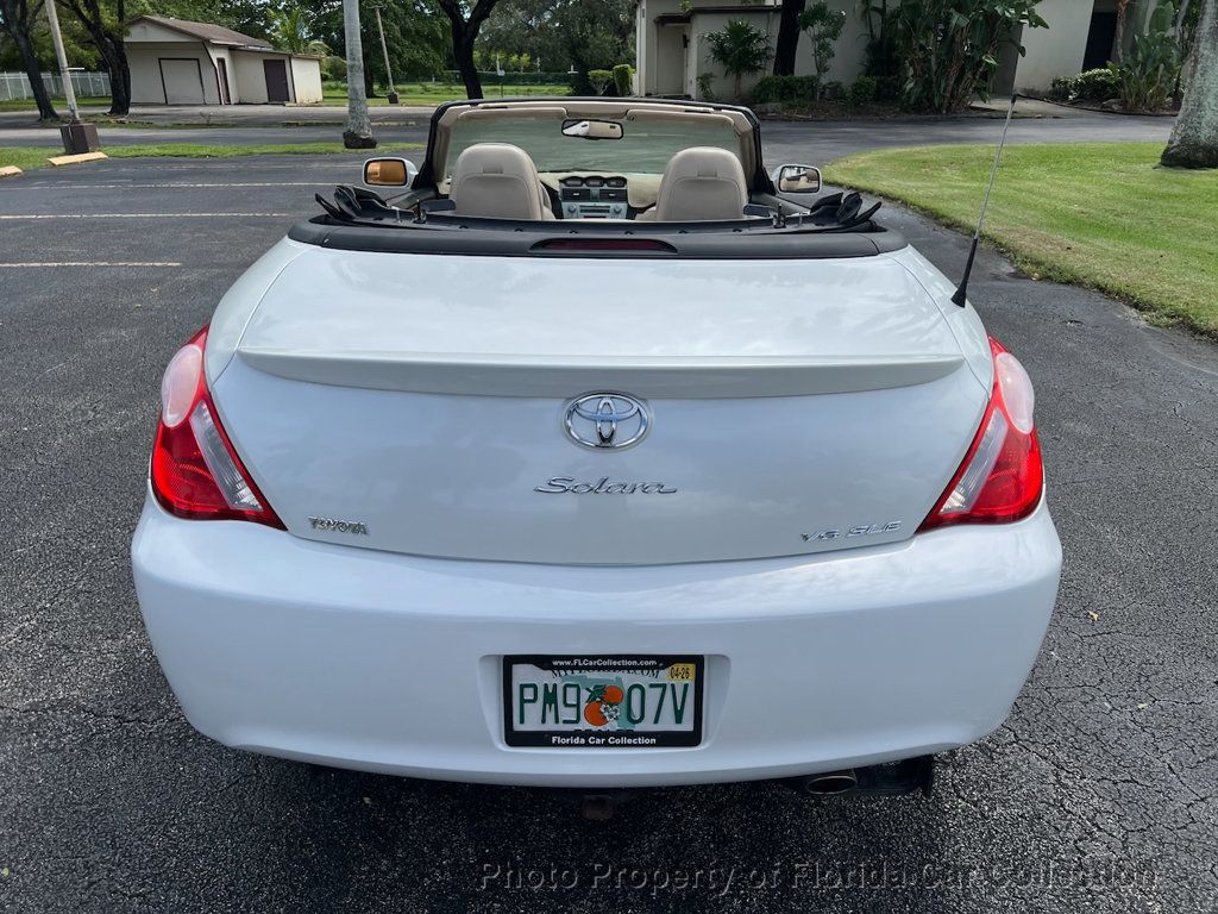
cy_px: 457
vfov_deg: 53.1
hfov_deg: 67.3
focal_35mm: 26
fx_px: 915
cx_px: 609
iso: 50
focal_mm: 5.7
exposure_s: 1/5076
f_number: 1.5
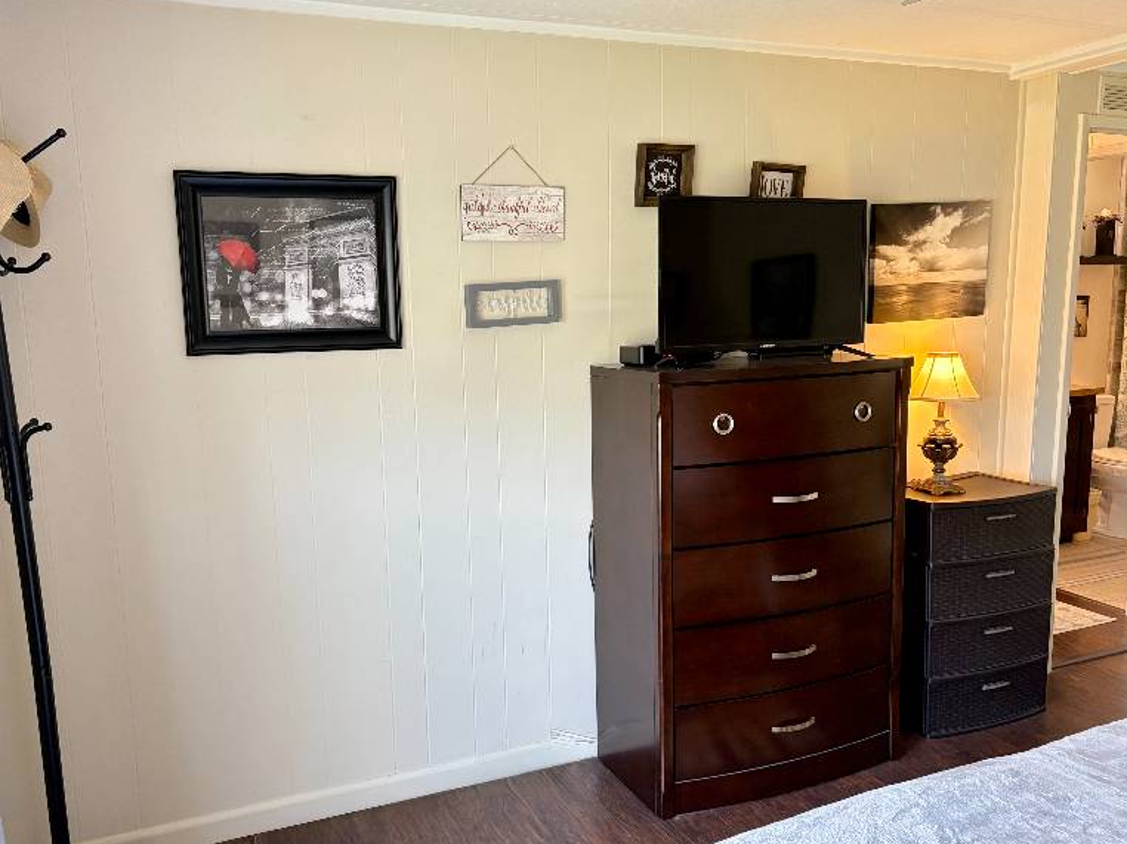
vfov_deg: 48.2
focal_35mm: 29
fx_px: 944
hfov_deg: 61.6
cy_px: 441
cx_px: 534
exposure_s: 1/60
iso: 200
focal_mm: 5.96
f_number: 1.6
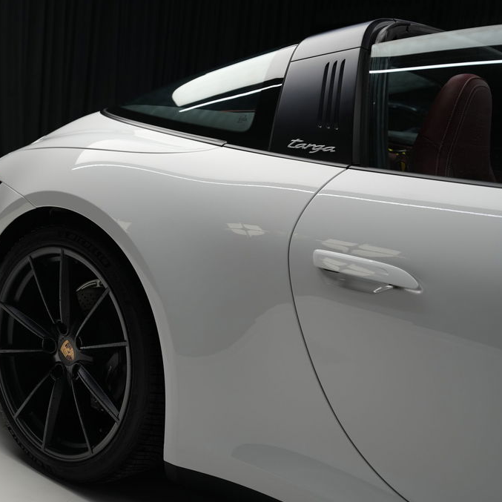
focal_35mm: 45
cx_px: 144
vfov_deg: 37.6
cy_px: 251
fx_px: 738
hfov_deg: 36.9
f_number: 4
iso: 640
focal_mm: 35
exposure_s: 1/40
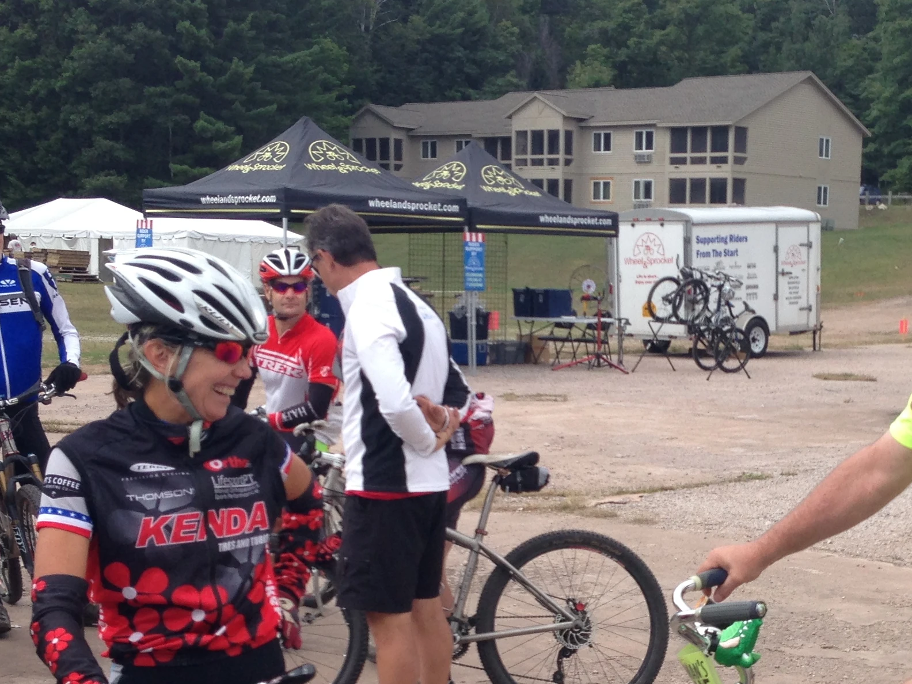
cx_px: 640
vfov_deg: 21.3
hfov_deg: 28.3
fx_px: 1792
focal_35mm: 68
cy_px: 557
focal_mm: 4.13
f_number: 2.4
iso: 50
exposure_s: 1/723
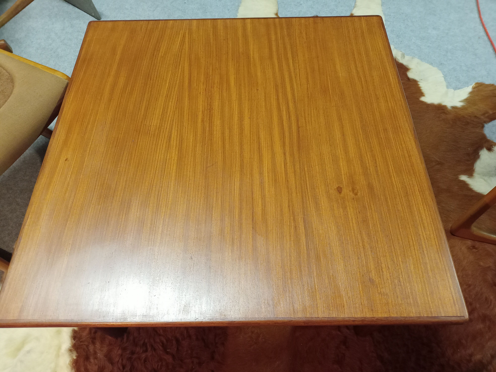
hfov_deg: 63.4
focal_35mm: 28
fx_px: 401
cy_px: 186
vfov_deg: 49.7
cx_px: 248
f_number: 1.79
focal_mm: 3.77
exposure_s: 1/50
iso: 749
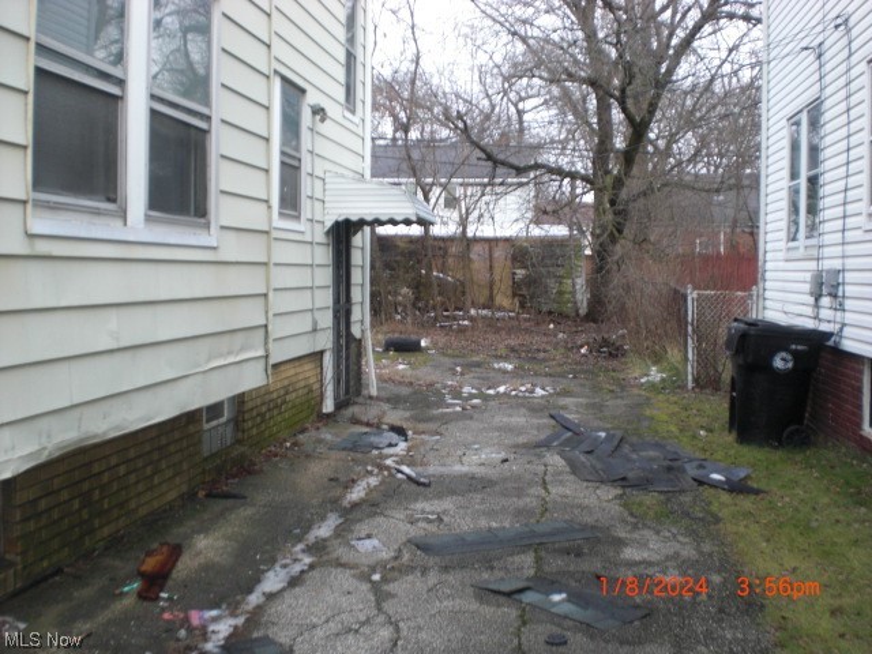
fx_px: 957
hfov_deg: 49.0
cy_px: 327
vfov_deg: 37.7
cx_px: 436
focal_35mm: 38
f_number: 3.1
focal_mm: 6.3
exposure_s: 1/100
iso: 100
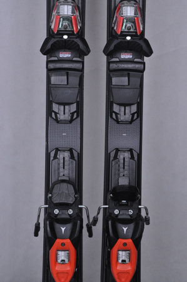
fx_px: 879
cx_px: 94
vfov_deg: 18.2
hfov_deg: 12.2
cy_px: 141
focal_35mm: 112
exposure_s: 1/125
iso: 3200
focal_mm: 75
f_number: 9.5
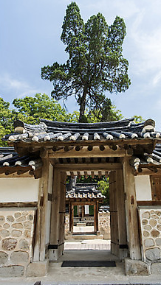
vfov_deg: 71.9
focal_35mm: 26
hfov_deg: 44.3
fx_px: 197
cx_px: 90
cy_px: 145
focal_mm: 24
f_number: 3.5
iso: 160
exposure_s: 1/400
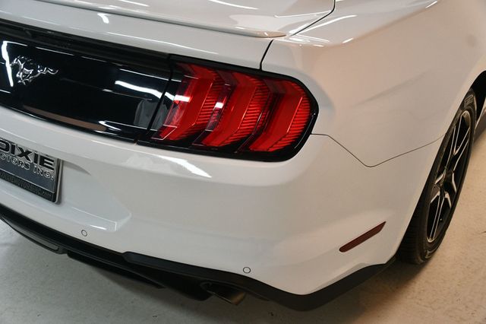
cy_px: 162
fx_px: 526
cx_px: 243
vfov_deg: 34.2
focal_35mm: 39
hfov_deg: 49.6
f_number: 3.8
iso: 1100
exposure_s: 1/125
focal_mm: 26
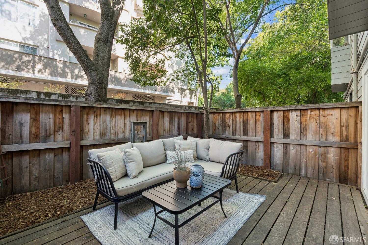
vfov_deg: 73.7
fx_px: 163
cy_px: 122
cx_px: 184
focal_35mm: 16
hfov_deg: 96.8
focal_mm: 16
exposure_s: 1/10
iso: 200
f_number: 11
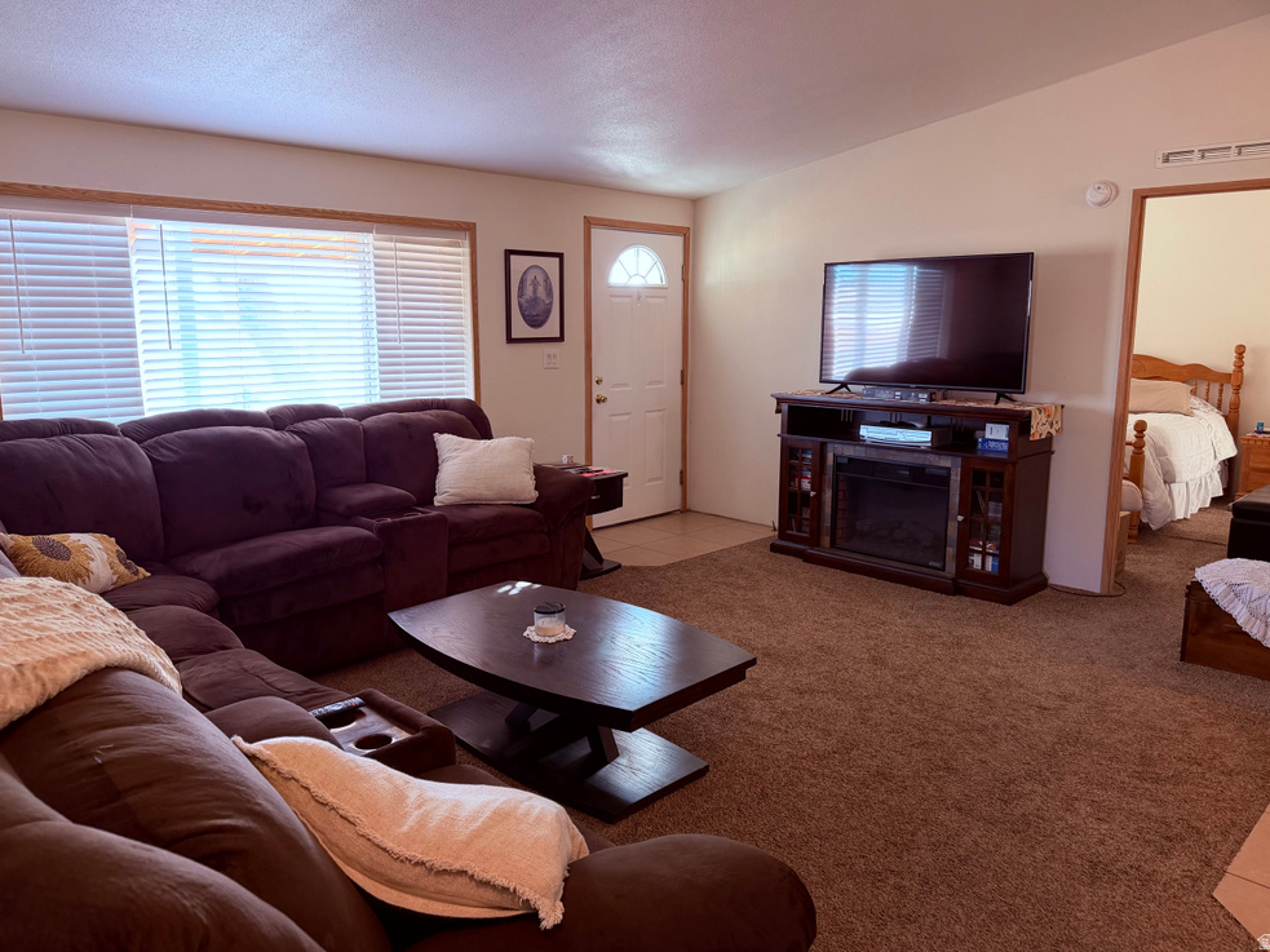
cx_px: 616
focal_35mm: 25
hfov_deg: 69.4
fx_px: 917
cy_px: 457
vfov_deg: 54.9
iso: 250
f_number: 1.78
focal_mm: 6.76
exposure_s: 1/60
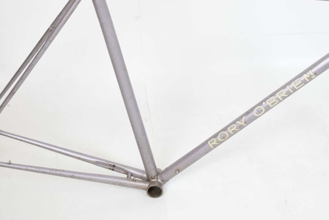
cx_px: 192
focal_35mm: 97
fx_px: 887
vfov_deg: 14.1
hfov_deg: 21.0
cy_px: 100
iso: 3200
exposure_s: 1/125
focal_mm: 40
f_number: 5
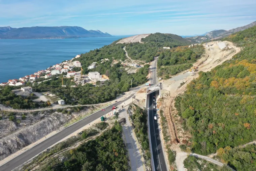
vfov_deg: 46.4
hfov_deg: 65.5
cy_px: 86
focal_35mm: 28
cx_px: 128
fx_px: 199
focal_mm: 10.26
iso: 100
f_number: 5.6
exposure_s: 1/400
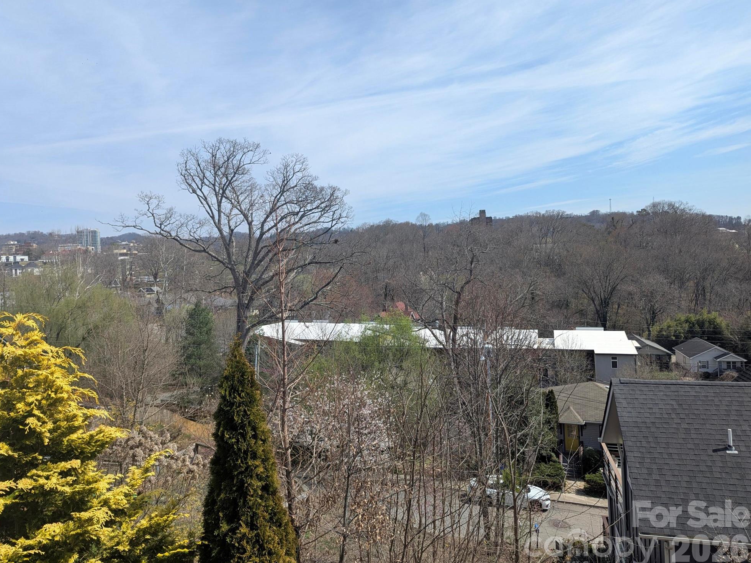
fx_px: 542
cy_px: 282
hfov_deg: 69.4
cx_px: 363
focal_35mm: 25
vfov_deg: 54.9
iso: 50
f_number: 1.85
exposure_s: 1/2571
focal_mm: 6.81
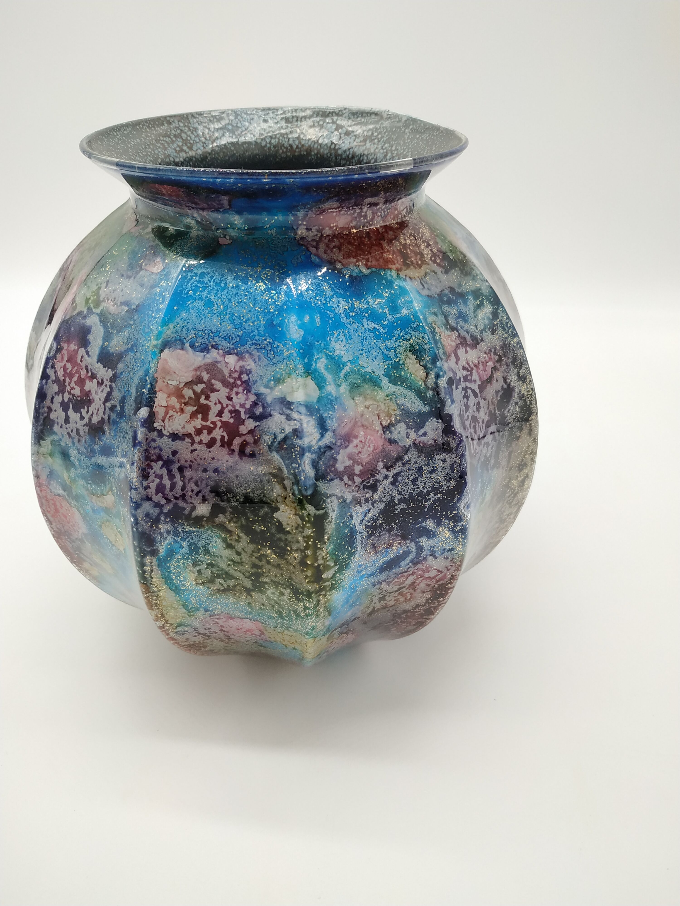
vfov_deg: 71.6
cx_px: 340
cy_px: 453
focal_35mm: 24
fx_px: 629
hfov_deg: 56.8
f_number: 1.9
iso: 200
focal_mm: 3.94
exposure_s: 1/322
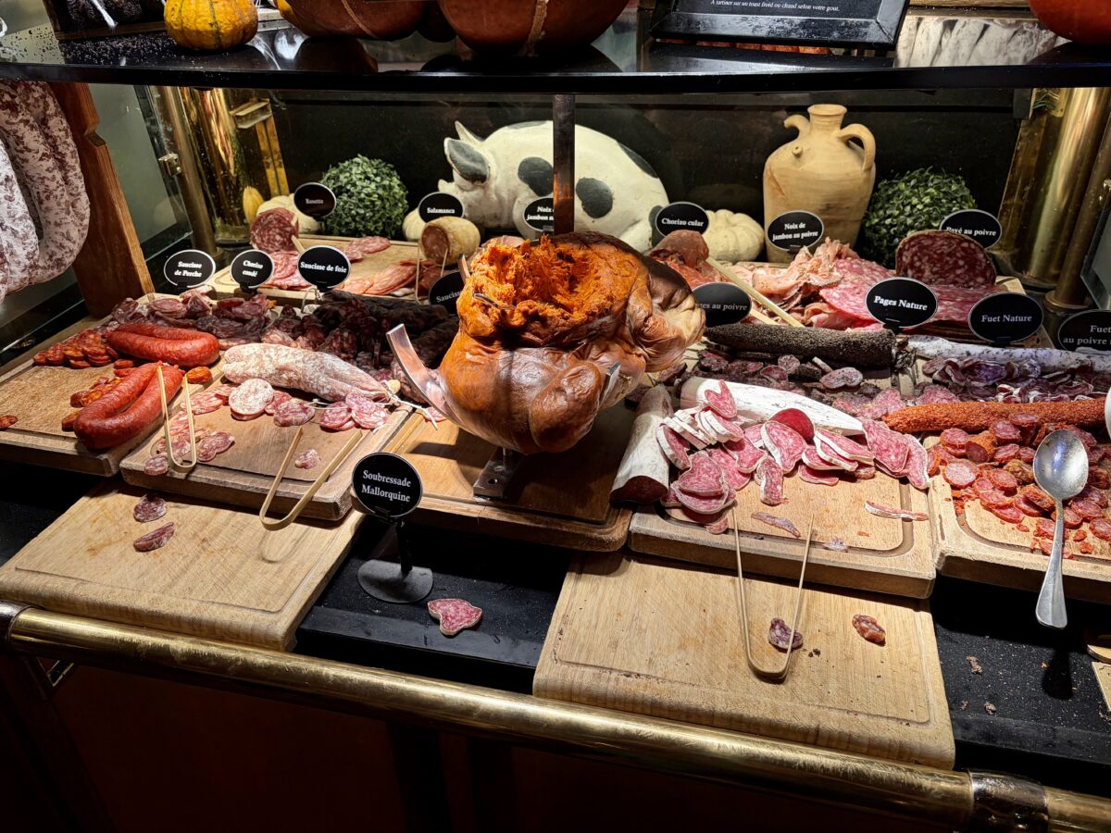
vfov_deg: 53.1
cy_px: 416
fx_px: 834
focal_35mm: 26
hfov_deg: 67.3
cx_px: 556
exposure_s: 1/100
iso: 64
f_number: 1.6
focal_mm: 5.96
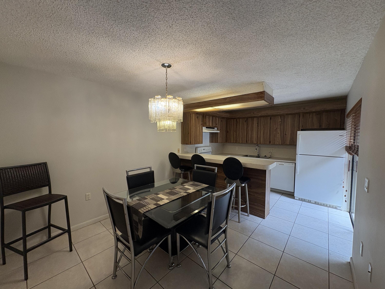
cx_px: 192
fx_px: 156
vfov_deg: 85.7
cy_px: 144
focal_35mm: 14
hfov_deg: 102.1
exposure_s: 1/120
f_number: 2.2
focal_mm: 2.22
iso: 200
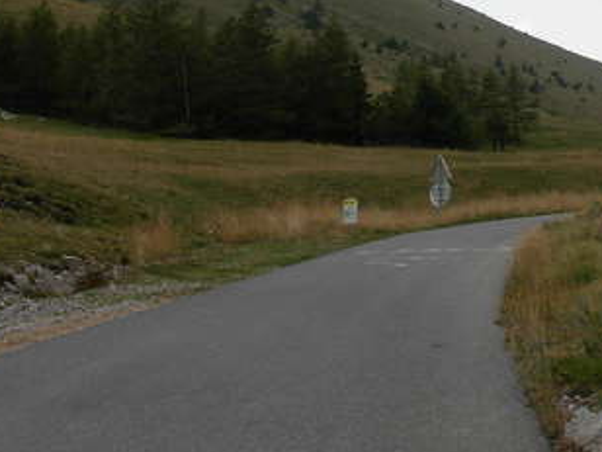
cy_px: 78
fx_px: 1287
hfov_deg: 26.2
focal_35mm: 74
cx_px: 403
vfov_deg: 19.7
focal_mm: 6.3
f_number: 4.9
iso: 79
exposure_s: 1/542
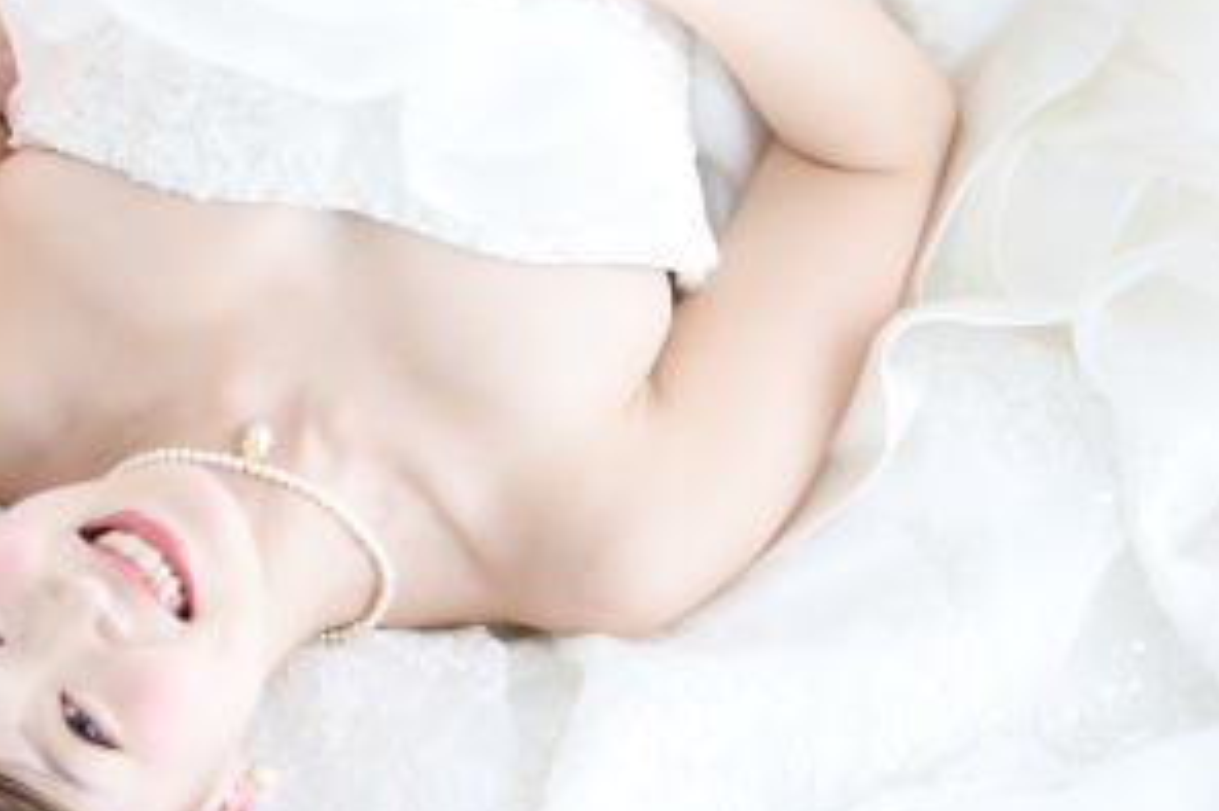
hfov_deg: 14.6
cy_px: 484
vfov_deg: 10.1
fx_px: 4569
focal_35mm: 135
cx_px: -338
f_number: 2
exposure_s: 1/125
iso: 160
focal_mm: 50
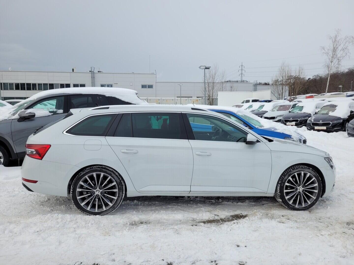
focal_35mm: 26
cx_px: 177
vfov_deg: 53.1
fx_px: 266
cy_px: 132
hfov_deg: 67.3
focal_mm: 5.4
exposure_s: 1/1476
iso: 40
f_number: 1.8
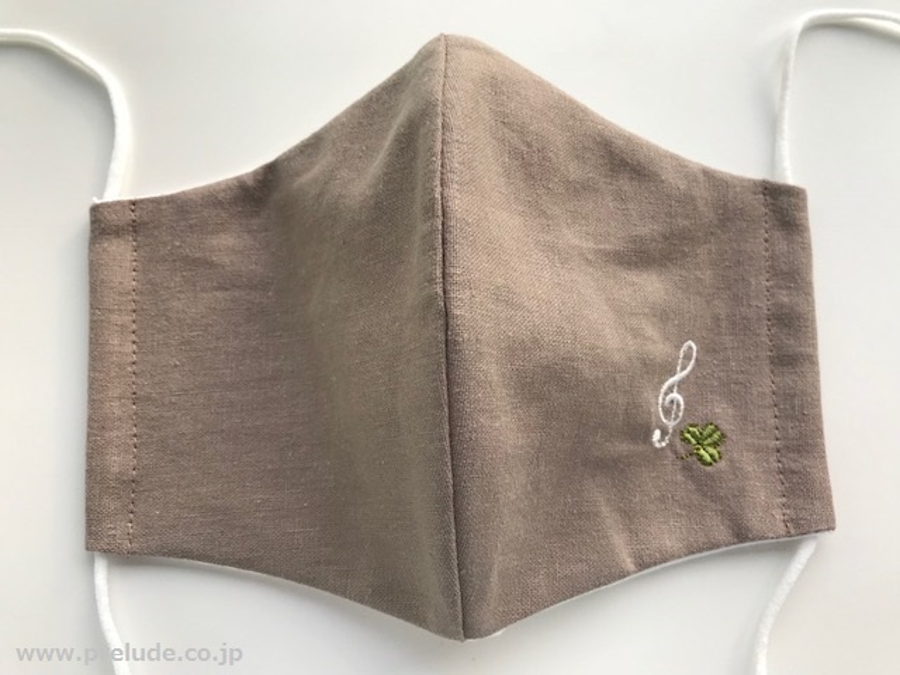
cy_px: 338
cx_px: 450
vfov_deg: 49.7
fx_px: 728
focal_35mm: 28
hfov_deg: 63.4
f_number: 1.8
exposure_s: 1/50
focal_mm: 3.99
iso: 32
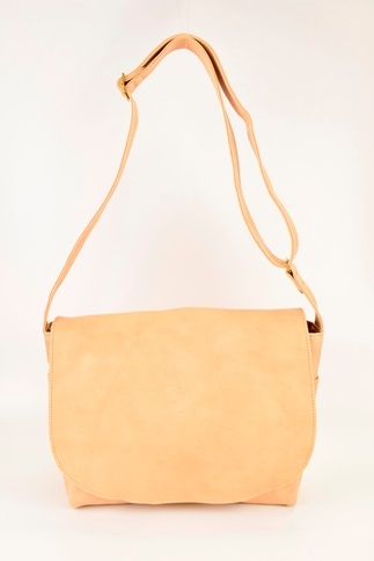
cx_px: 187
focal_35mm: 32
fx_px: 490
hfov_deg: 41.7
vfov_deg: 59.5
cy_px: 280
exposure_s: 1/160
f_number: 10
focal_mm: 21
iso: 3200
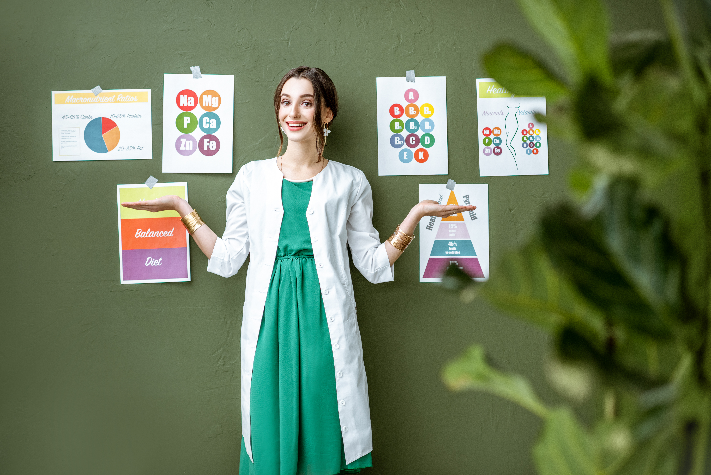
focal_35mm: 85
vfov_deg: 16.1
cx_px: 356
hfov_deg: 23.9
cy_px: 238
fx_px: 1679
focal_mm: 85
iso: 320
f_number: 2.2
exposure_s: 1/200
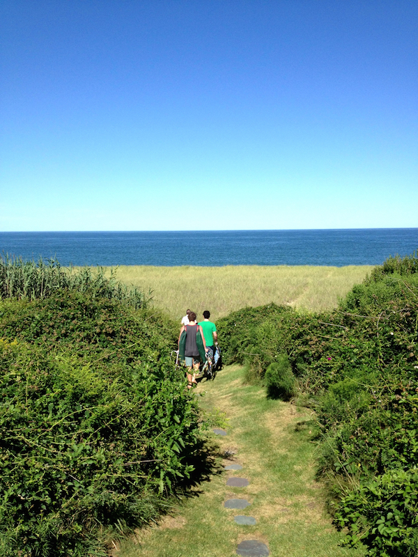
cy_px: 278
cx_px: 209
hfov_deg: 40.7
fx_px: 564
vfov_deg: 52.6
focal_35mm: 35
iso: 50
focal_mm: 4.28
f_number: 2.4
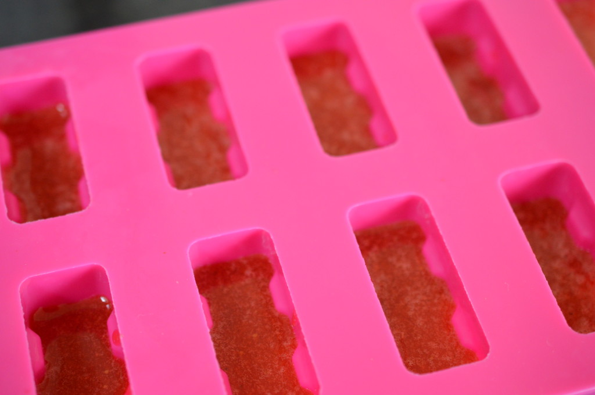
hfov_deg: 33.4
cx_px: 298
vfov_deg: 22.6
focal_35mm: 60
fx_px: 990
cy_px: 198
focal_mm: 40
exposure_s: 1/60
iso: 900
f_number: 3
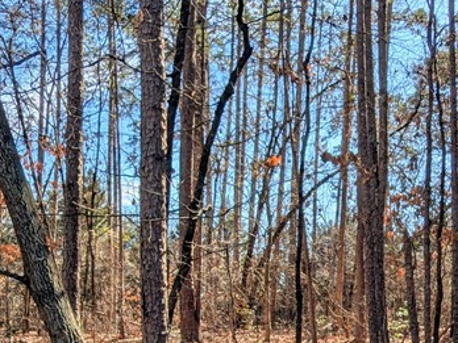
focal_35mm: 47
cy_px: 292
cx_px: 230
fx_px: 622
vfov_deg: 29.9
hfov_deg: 40.4
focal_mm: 2.35
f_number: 2.2
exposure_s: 1/756
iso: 48
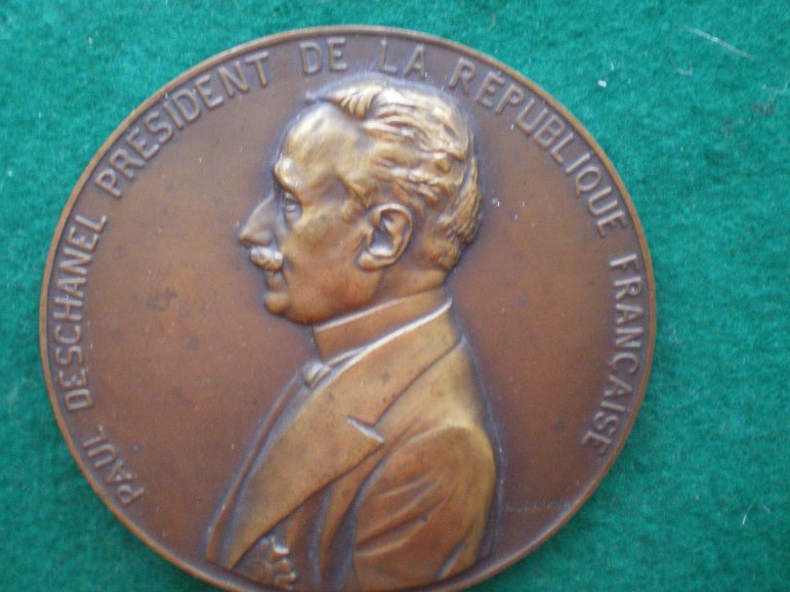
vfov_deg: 30.9
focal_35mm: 47
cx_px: 339
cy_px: 308
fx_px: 1072
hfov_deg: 40.4
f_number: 3.1
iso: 400
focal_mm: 6.3
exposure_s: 1/15
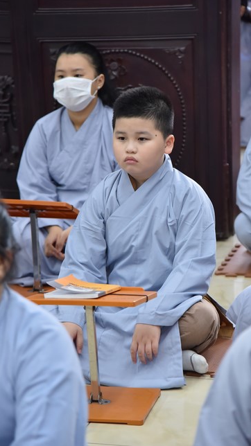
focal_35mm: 127
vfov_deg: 16.9
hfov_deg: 9.5
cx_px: 139
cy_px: 224
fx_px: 1503
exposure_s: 1/100
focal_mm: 120
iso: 2000
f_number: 4
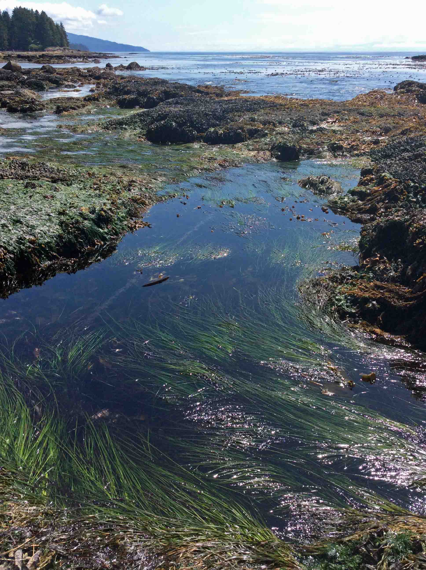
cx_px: 213
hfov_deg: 44.1
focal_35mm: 32
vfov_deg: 56.9
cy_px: 285
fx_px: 526
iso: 32
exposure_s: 1/1192
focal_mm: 3.3
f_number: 2.4
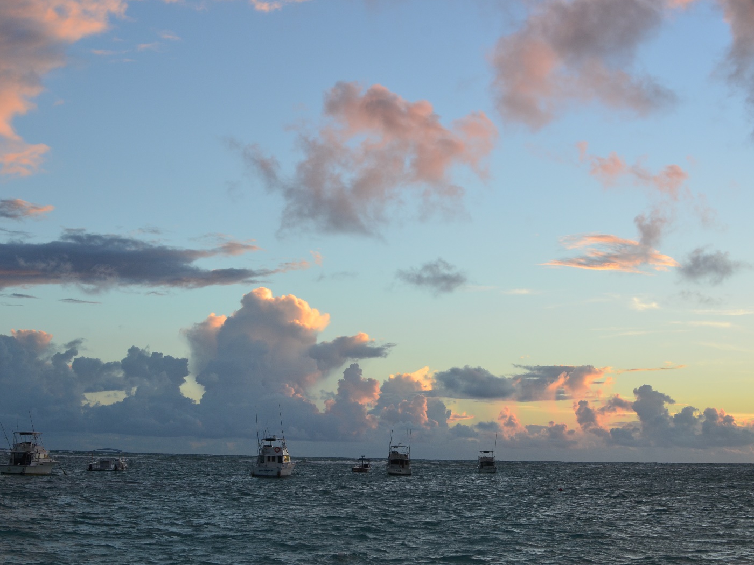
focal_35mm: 58
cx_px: 327
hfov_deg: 33.4
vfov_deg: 25.4
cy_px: 282
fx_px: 1254
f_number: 9
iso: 400
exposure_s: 1/125
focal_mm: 35
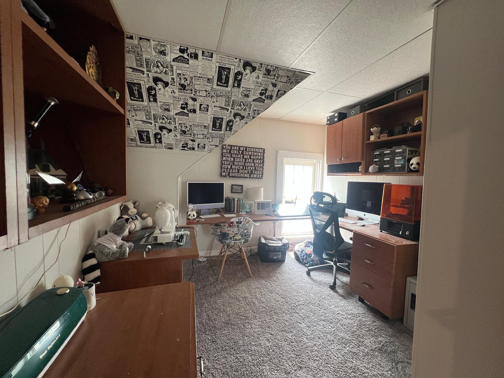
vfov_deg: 89.9
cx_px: 252
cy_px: 189
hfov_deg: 106.2
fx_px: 189
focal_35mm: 13
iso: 200
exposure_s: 1/120
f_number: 1.8
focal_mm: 1.57
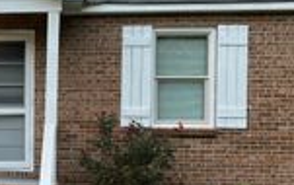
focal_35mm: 91
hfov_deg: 21.7
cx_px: -23
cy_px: 124
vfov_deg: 14.4
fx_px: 730
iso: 80
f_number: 1.5
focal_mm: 5.7
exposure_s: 1/121
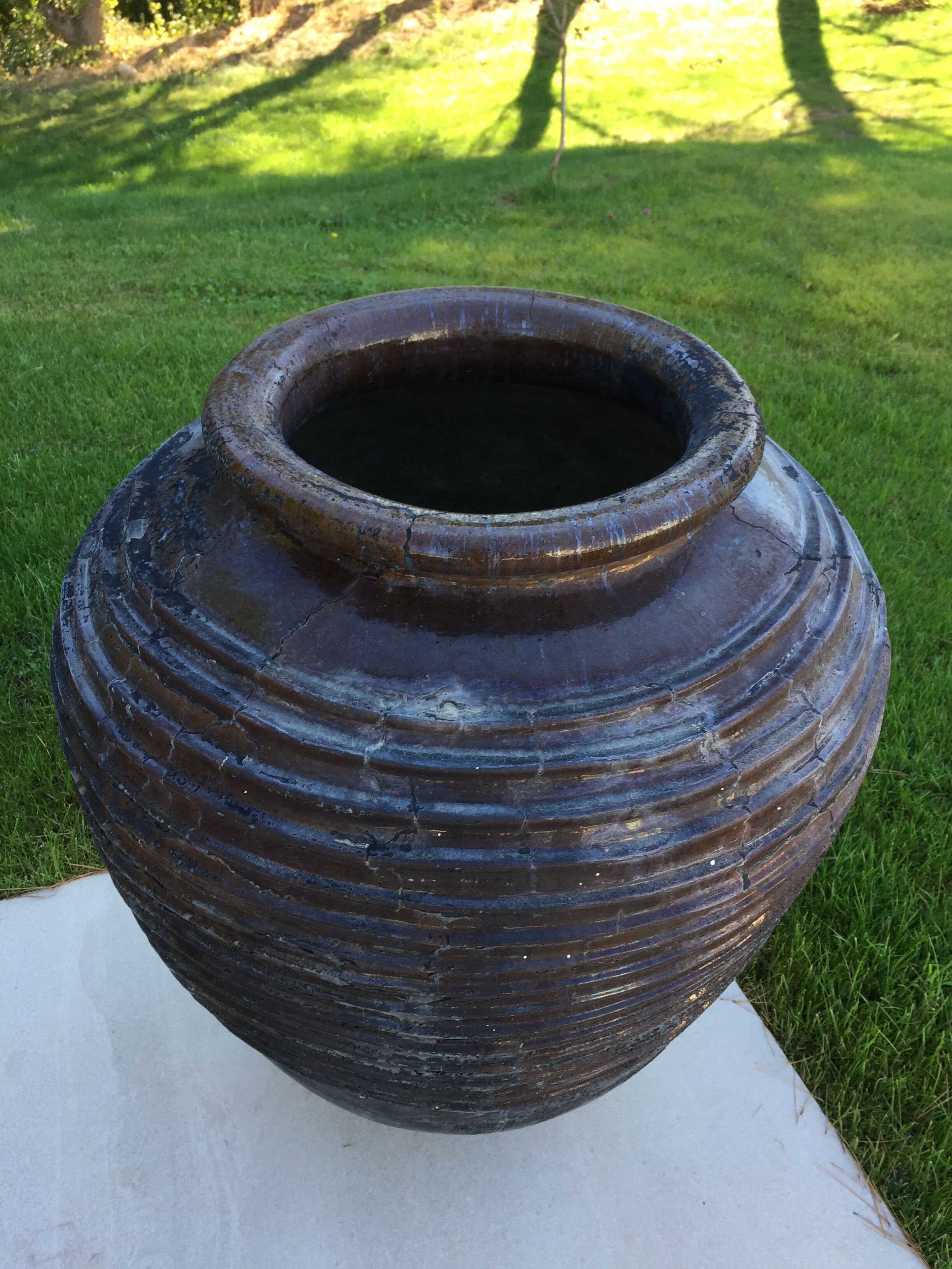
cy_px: 634
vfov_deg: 61.7
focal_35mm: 29
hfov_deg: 48.2
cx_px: 476
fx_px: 1063
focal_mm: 4.15
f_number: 2.2
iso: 32
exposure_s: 1/126
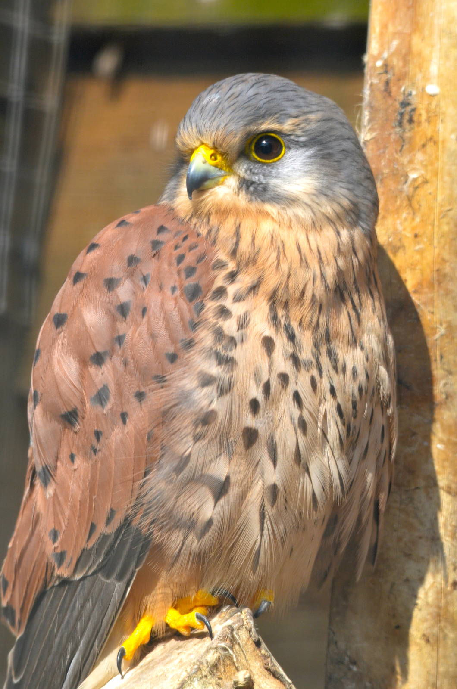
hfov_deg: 2.3
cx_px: 228
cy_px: 344
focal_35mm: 600
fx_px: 11474
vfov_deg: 3.4
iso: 640
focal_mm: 400
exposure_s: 1/500
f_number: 11
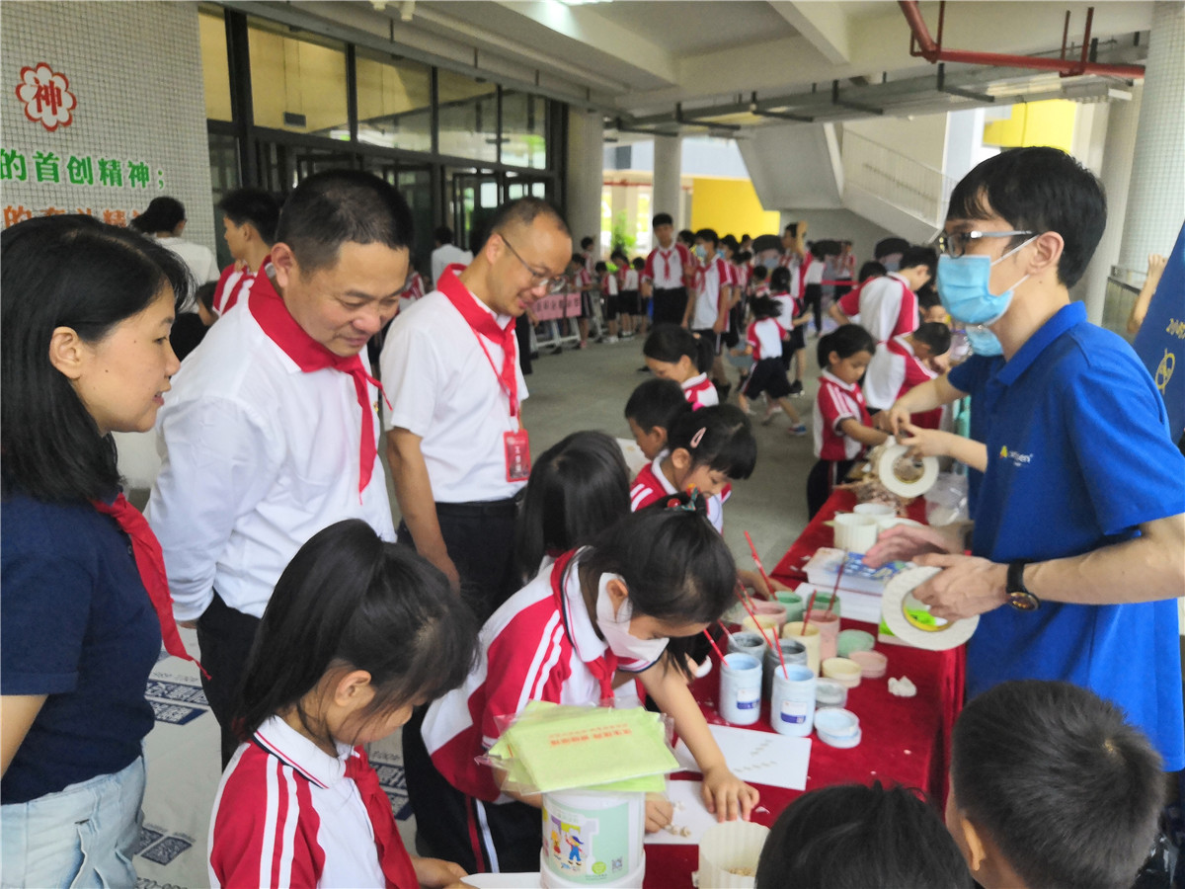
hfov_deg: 65.3
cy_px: 444
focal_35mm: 27
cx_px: 592
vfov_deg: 51.4
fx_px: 924
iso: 250
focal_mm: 3.95
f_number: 1.8
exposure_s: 1/100
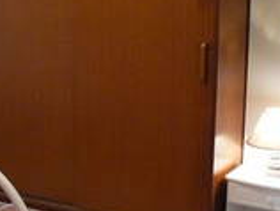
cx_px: -5
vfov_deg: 18.0
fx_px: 664
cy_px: 101
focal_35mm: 82
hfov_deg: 22.8
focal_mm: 6
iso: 400
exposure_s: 1/10
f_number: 2.8
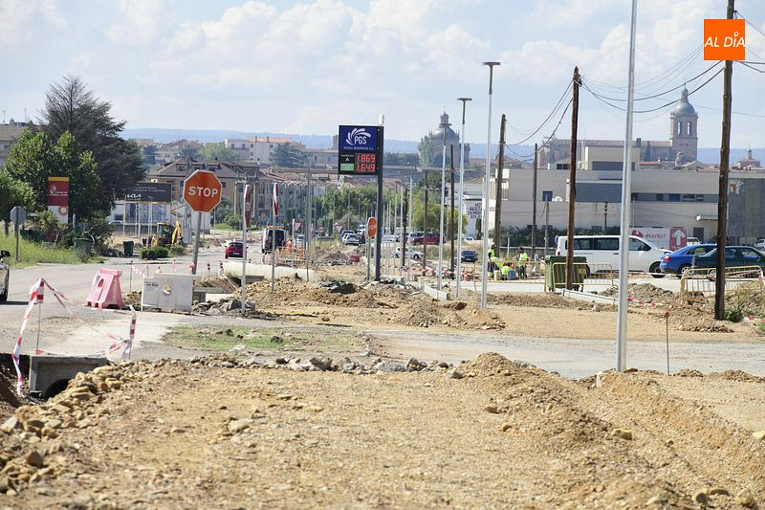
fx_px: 4249
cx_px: 382
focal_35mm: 200
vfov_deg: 6.9
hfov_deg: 10.3
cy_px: 255
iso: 250
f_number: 9
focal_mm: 200
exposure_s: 1/320
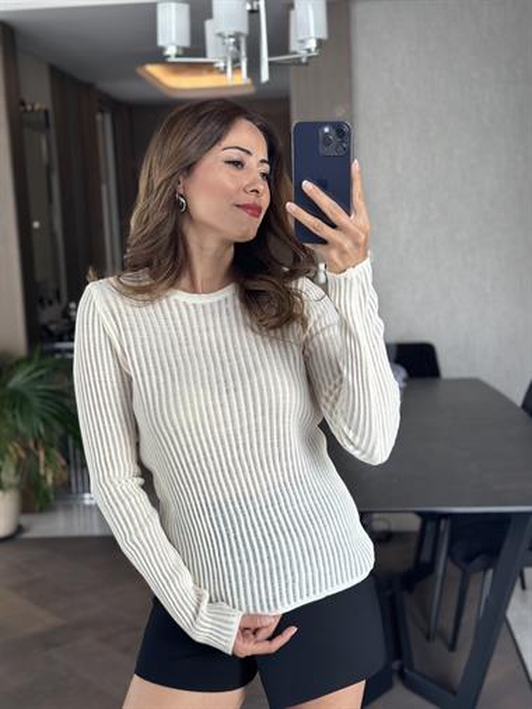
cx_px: 266
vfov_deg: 39.6
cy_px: 354
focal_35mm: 48
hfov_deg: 30.3
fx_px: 983
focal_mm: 6.86
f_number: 1.78
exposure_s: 1/93
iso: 125
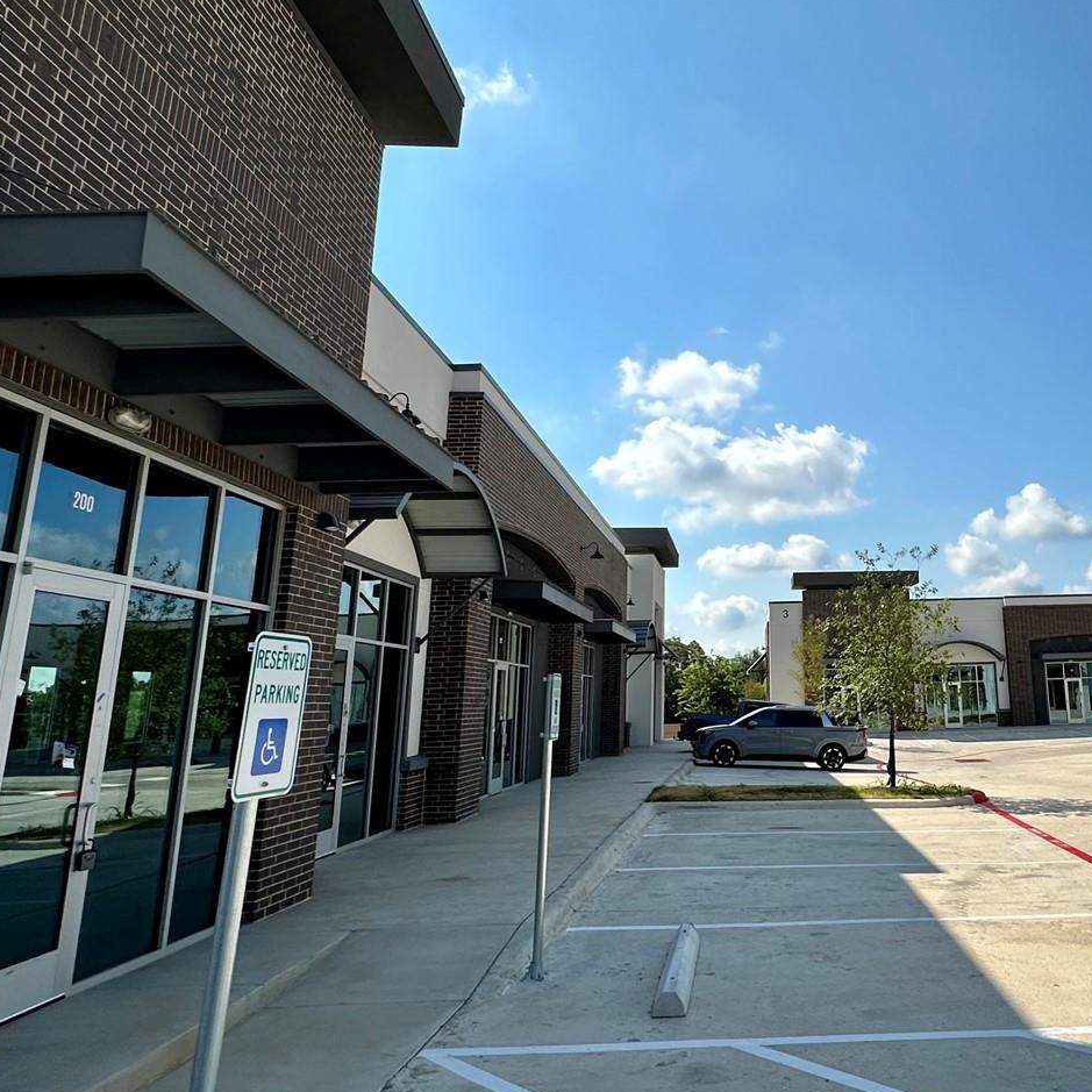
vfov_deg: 58.7
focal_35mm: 27
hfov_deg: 56.0
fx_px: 964
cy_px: 448
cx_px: 827
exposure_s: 1/3861
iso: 50
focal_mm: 2.22
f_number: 2.2
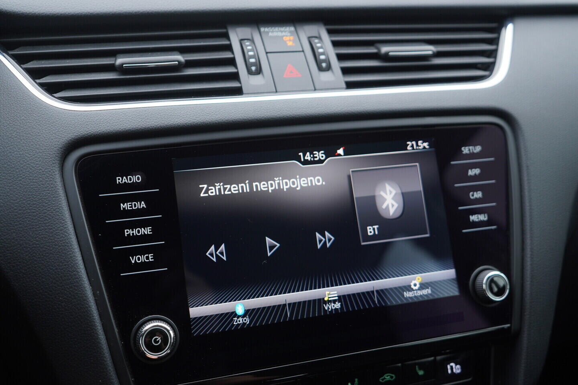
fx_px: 578
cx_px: 289
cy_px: 192
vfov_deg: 36.9
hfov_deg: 53.1
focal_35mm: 36
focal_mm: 24
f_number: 2.8
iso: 125
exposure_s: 1/40
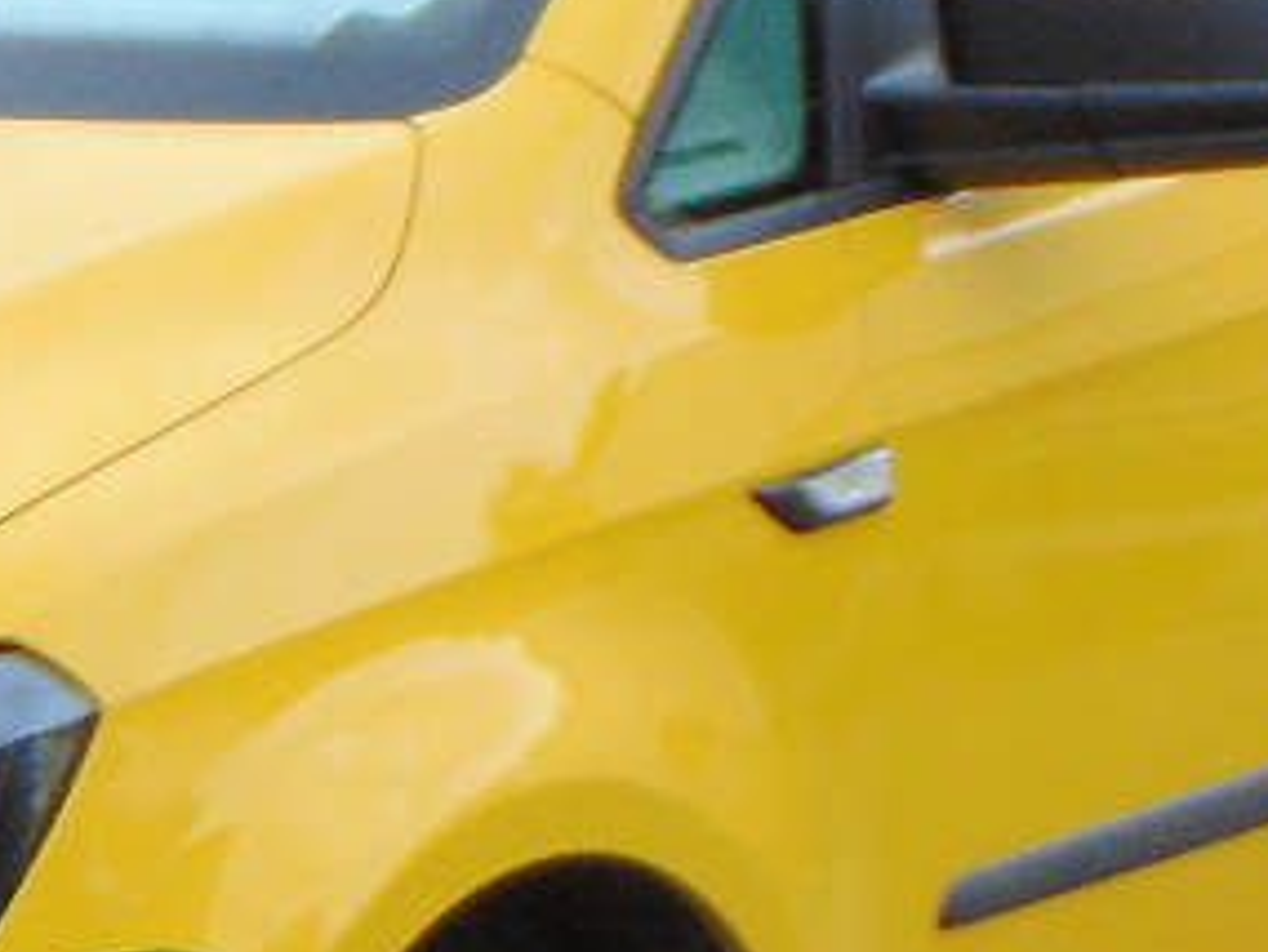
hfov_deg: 7.0
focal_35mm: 281
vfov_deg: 5.3
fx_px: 10297
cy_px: 645
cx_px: 262
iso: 80
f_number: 3.5
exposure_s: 1/80
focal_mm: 9
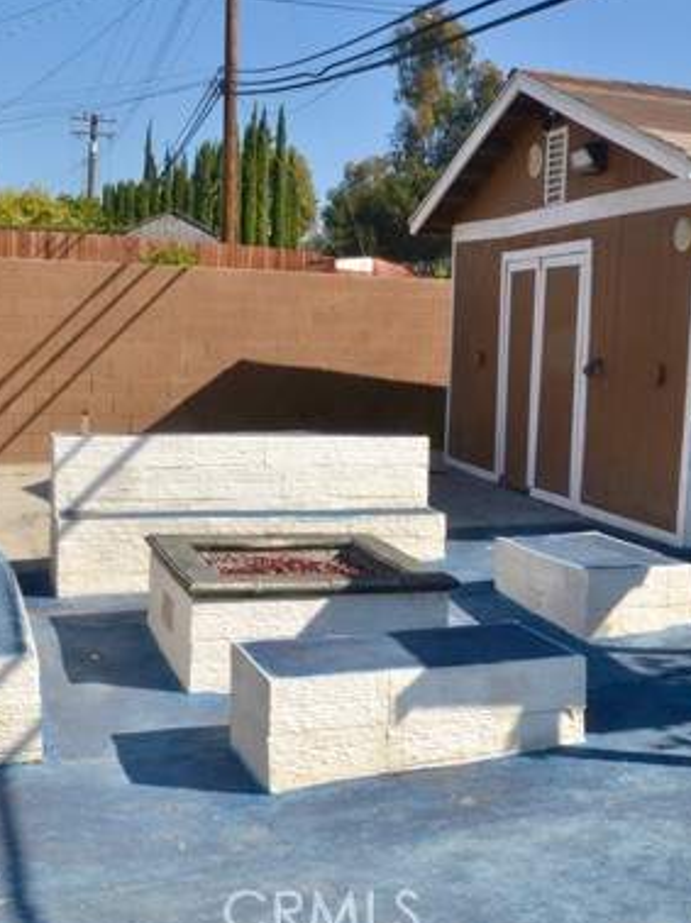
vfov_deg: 42.9
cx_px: 413
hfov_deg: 32.7
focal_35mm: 44
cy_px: 426
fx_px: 1172
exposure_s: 1/60
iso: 200
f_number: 22
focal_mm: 18
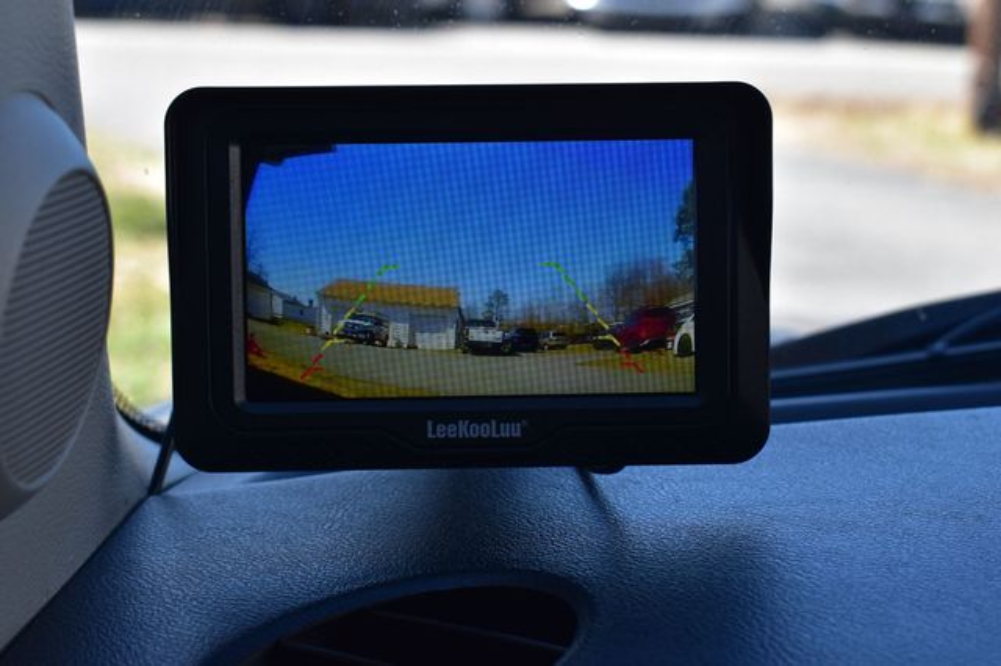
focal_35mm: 82
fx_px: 2293
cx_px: 500
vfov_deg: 16.5
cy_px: 333
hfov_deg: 24.6
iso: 400
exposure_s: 1/160
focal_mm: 55
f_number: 9
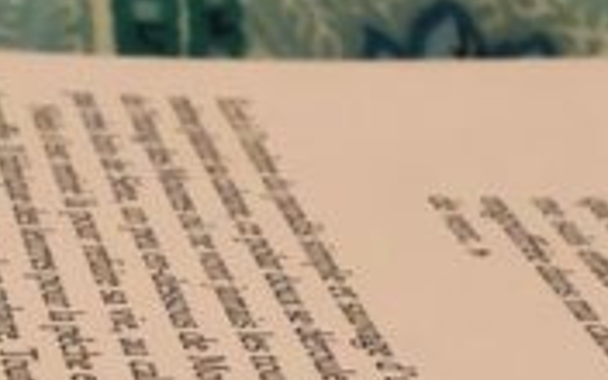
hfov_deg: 12.1
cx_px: 121
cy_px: 459
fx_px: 2867
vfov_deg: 7.5
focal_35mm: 173
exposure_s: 1/6
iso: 100
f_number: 1.8
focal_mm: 4
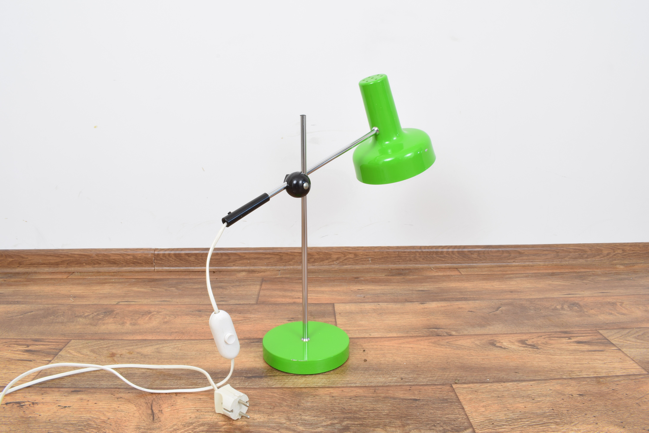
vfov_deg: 47.9
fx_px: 487
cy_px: 216
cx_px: 324
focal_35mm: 27
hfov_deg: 67.4
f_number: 22
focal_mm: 18
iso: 100
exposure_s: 3
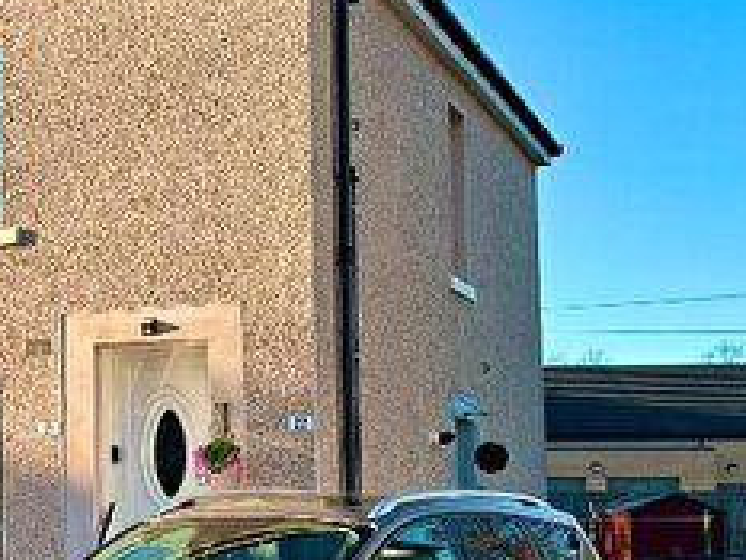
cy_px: 357
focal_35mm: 72
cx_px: -166
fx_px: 1552
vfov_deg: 20.4
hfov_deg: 24.3
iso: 80
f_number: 1.78
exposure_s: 1/1721
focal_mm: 6.86
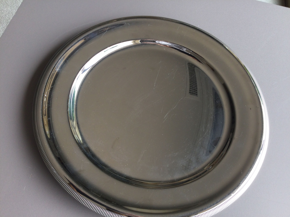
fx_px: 260
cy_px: 108
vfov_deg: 45.4
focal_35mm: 31
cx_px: 145
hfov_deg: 58.4
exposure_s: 1/50
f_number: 2.4
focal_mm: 3.3
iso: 25
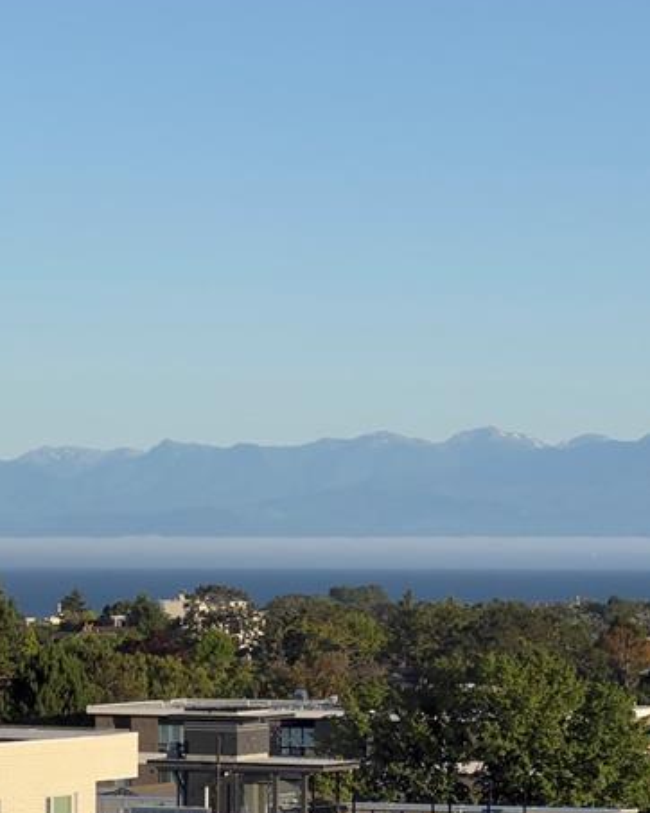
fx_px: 4091
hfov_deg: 9.1
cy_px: 639
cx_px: 445
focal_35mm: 170
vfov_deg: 11.3
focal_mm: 9
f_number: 2.8
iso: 32
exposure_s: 1/589
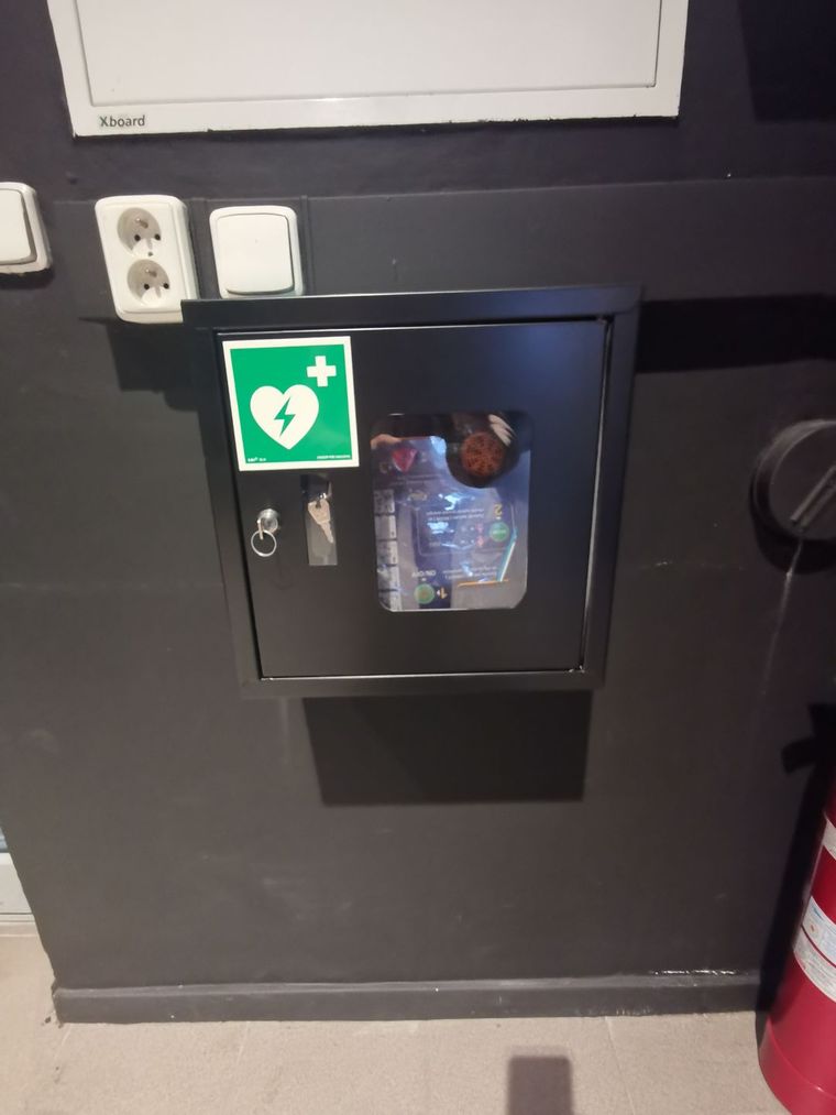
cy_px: 558
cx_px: 418
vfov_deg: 94.5
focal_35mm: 16
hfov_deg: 78.1
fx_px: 515
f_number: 2.2
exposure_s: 1/24
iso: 800
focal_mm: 2.35
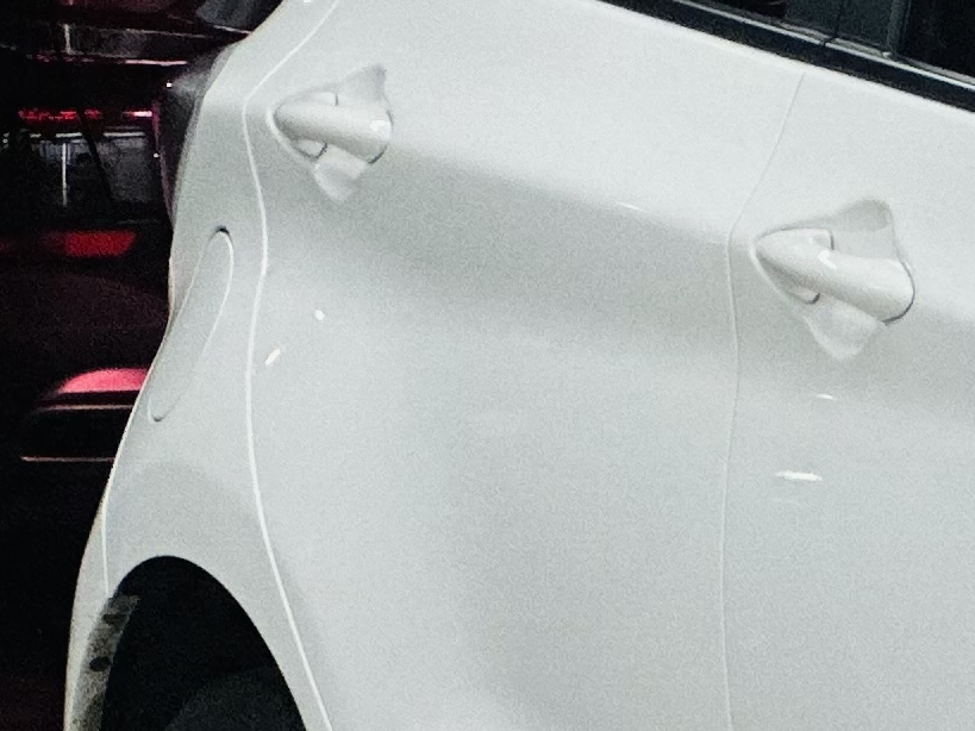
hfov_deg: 5.1
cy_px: 552
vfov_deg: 3.9
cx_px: 2299
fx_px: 10673
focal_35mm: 379
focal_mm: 9
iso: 250
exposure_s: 1/97
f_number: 2.8
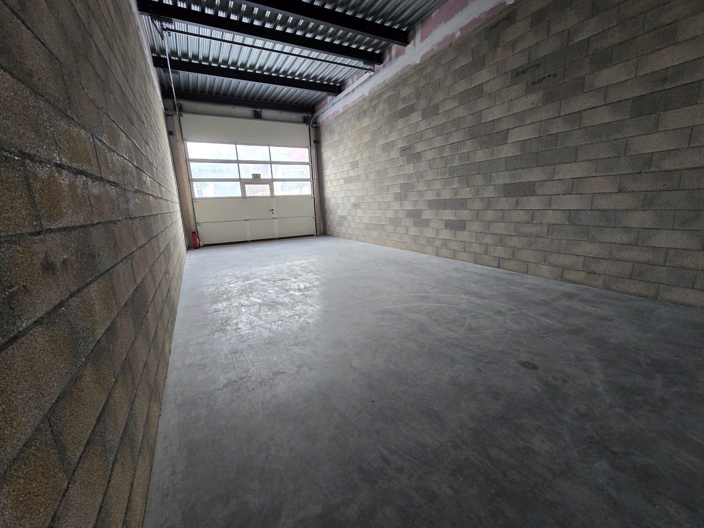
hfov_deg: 106.2
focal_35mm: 13
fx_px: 264
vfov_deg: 89.9
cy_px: 264
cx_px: 352
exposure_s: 1/50
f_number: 2.2
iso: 200
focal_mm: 2.2
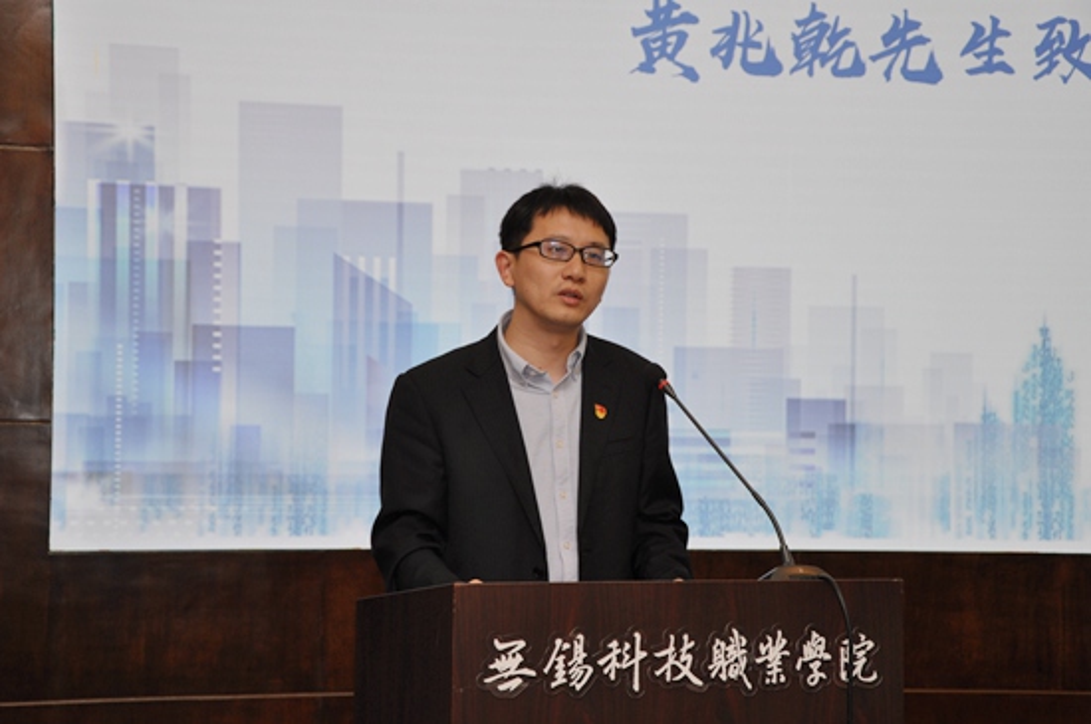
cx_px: 546
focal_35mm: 75
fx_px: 2270
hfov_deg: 27.0
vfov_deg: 18.1
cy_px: 362
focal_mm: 50
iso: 400
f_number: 5
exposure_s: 1/80
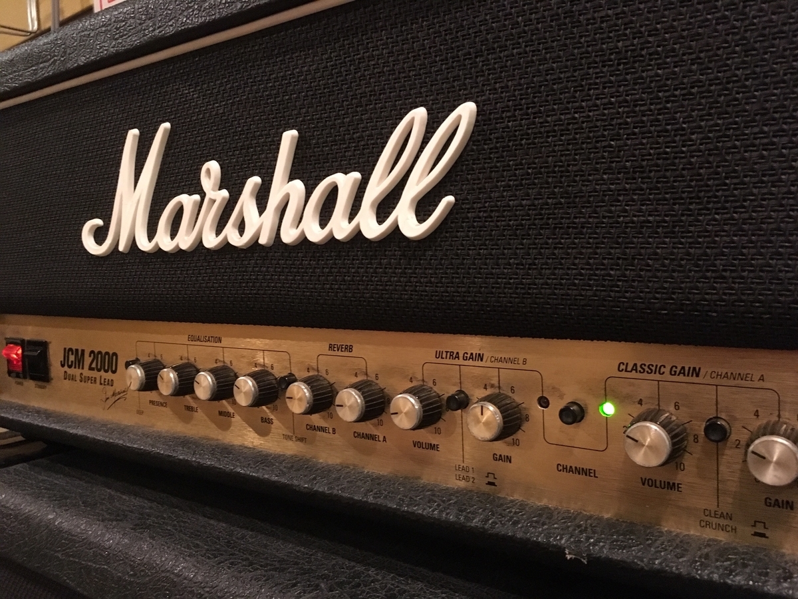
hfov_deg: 61.7
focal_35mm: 29
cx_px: 399
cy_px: 300
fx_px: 669
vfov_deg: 48.2
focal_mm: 4.15
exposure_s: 1/15
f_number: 2.2
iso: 320
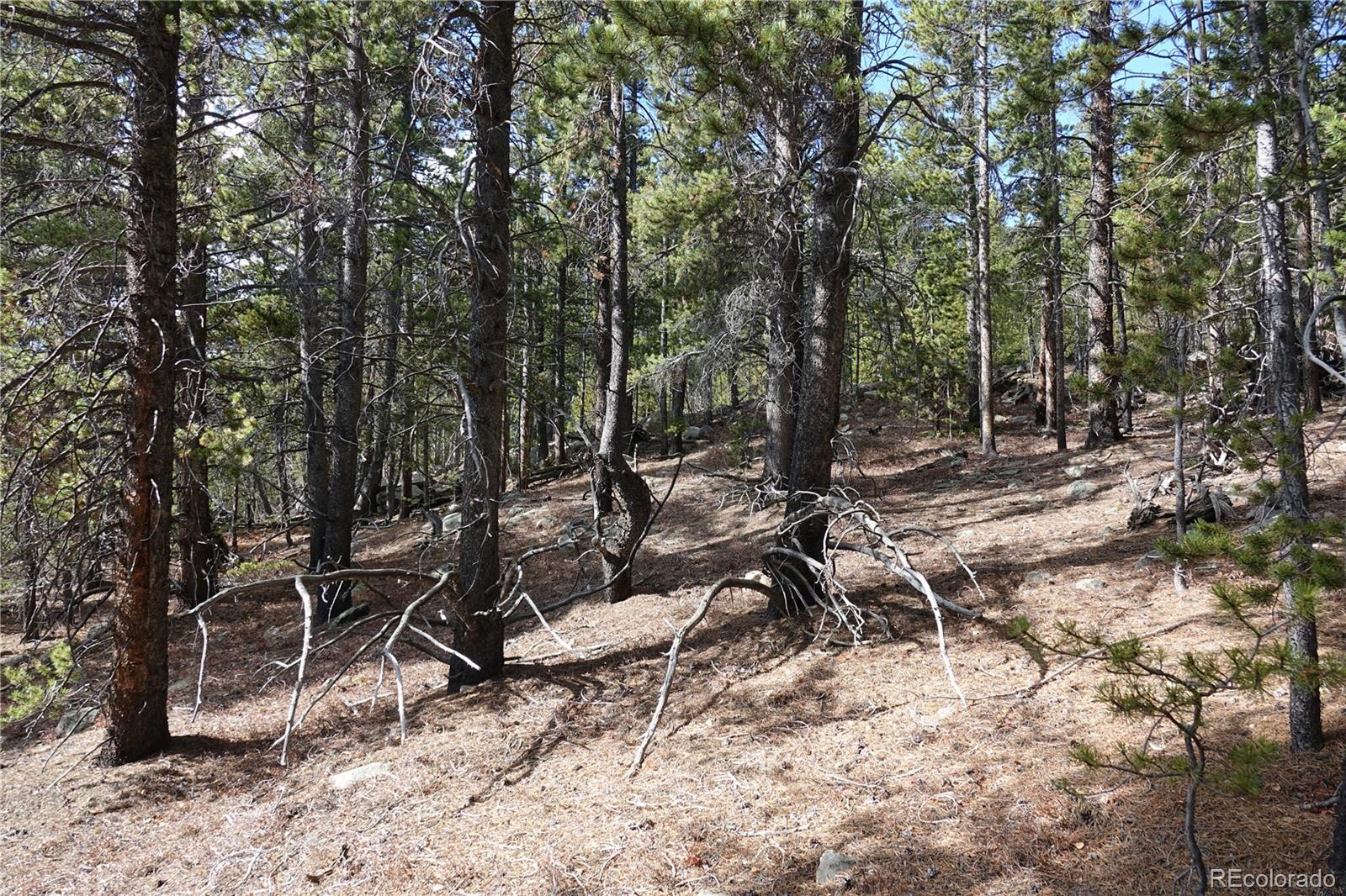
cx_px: 673
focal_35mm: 24
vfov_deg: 53.1
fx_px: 897
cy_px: 448
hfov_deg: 73.8
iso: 100
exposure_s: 1/250
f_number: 2.8
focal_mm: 8.8
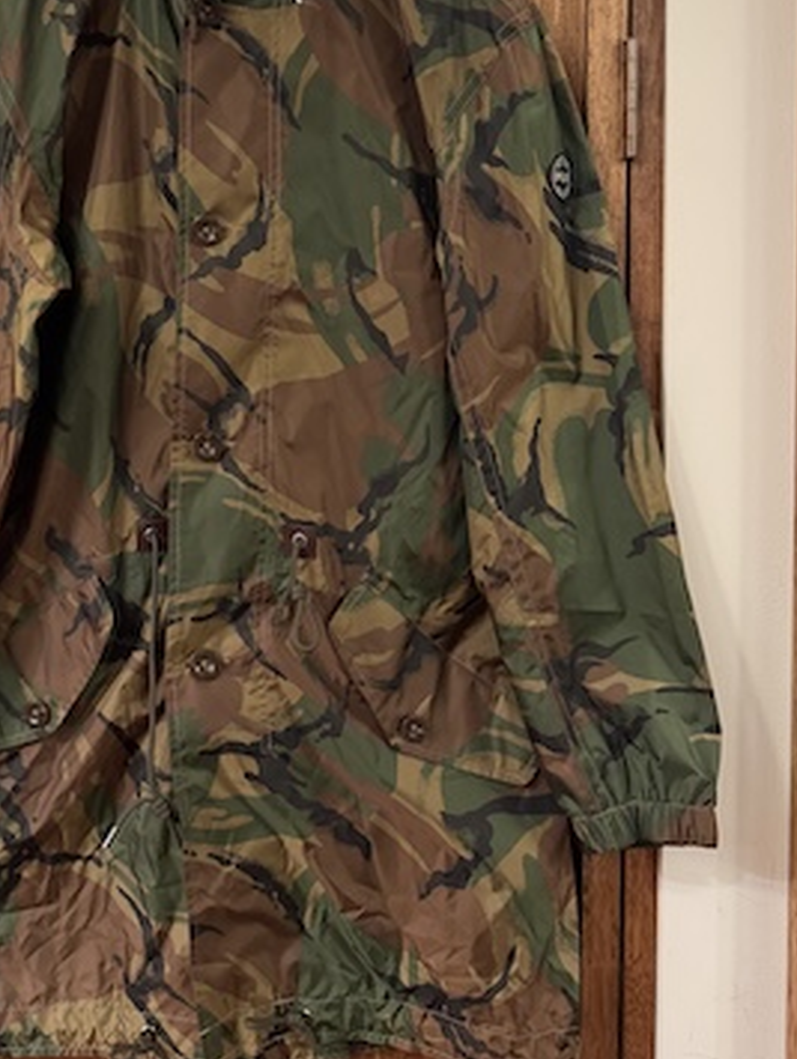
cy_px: 395
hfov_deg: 39.0
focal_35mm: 36
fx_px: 1103
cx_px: 230
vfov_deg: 50.8
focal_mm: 6.76
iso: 1000
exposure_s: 1/30
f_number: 1.78
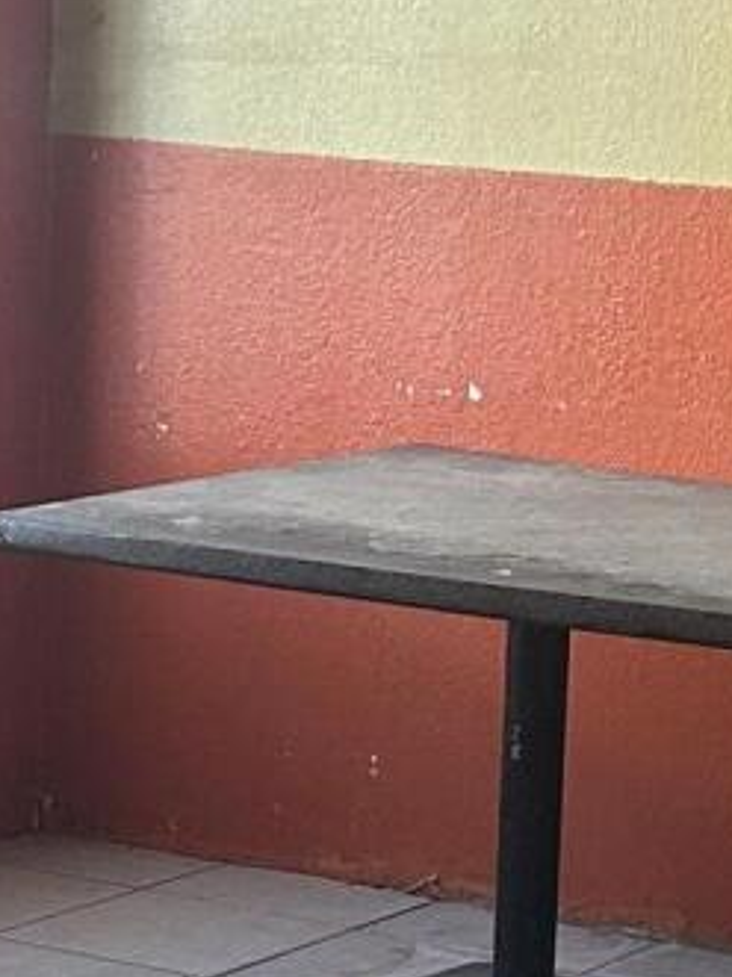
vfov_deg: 13.6
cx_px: 339
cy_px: 708
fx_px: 4091
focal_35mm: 145
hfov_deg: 10.2
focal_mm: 6.86
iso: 250
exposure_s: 1/77
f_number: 1.78
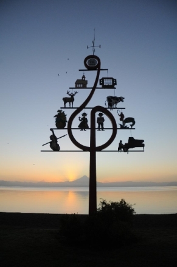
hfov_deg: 47.8
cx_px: 88
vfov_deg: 67.4
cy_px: 134
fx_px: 200
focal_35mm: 27
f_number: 5
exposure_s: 1/800
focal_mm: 18
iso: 640
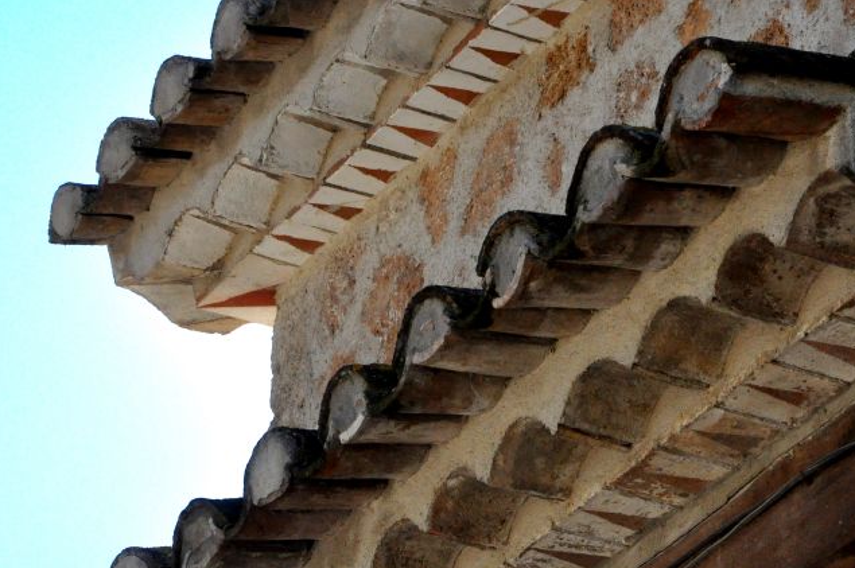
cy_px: 132
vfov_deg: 9.1
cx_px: 613
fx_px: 3559
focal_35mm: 150
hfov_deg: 13.7
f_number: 14
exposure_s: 1/800
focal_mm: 62
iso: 2000
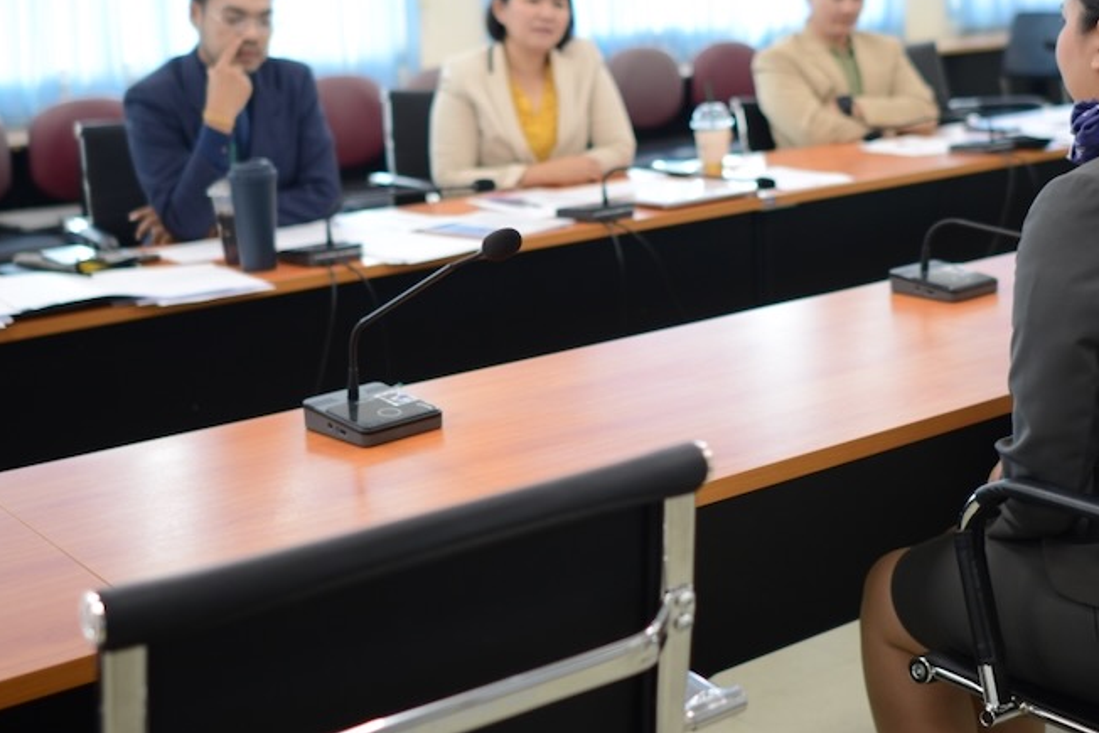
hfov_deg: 36.1
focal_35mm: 55
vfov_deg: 24.3
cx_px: 667
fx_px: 1679
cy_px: 163
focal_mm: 28
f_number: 1.8
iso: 400
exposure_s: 1/200
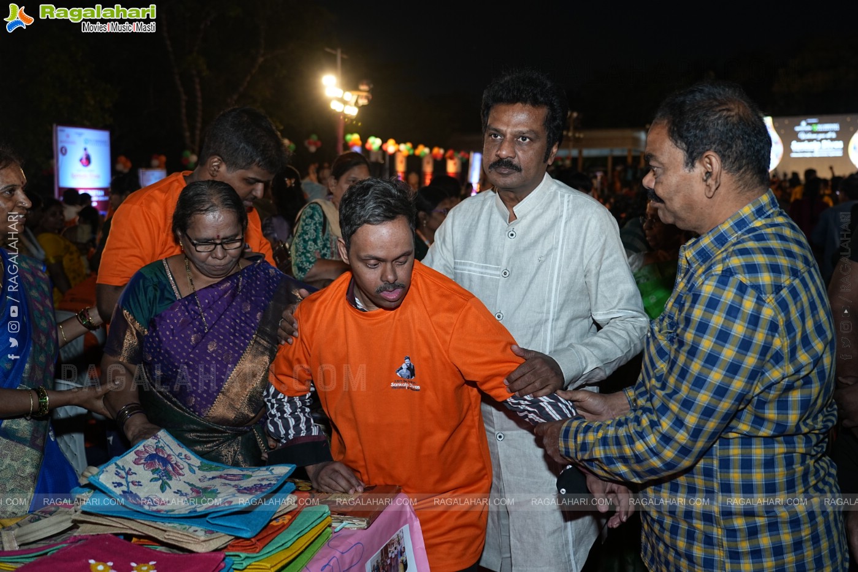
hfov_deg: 55.8
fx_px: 810
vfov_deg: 38.9
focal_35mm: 34
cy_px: 286
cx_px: 429
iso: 800
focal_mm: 34
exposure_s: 1/125
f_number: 4
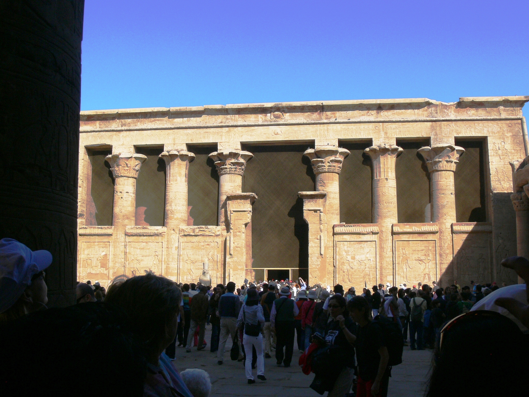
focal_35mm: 39
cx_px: 264
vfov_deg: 36.8
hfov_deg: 47.9
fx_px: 596
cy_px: 198
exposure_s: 1/320
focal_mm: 8.1
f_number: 5.6
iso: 80
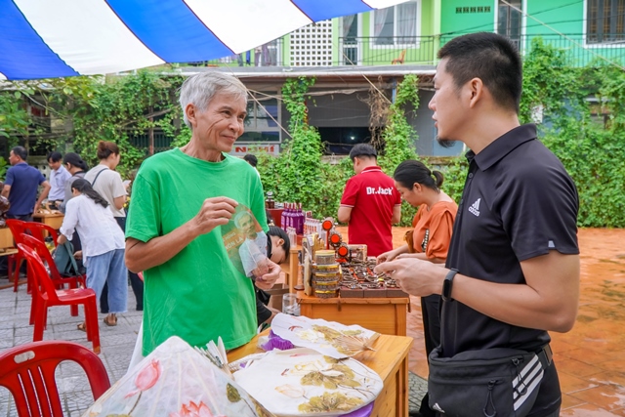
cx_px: 312
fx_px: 521
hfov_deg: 61.9
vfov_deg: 43.6
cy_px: 208
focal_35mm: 30
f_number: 4
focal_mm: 20
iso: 320
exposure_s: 1/160
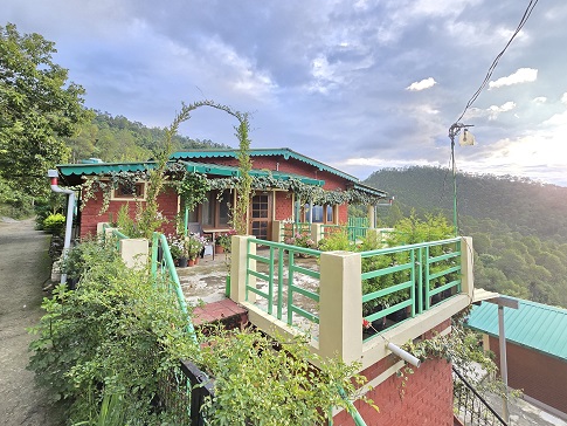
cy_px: 190
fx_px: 246
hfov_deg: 98.1
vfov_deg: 81.5
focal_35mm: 15
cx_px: 295
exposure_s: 1/50
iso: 50
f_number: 2.2
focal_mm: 2.2
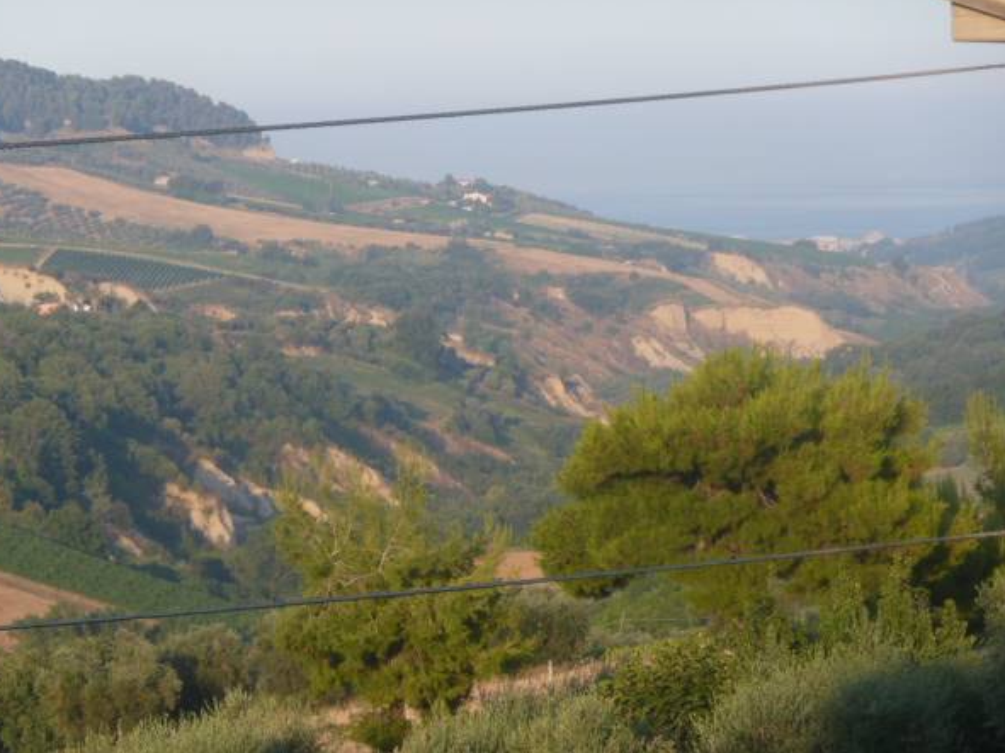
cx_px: 466
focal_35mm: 183
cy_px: 401
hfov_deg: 10.8
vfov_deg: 8.1
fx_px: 5312
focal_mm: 27.8
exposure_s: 1/200
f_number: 4.5
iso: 80
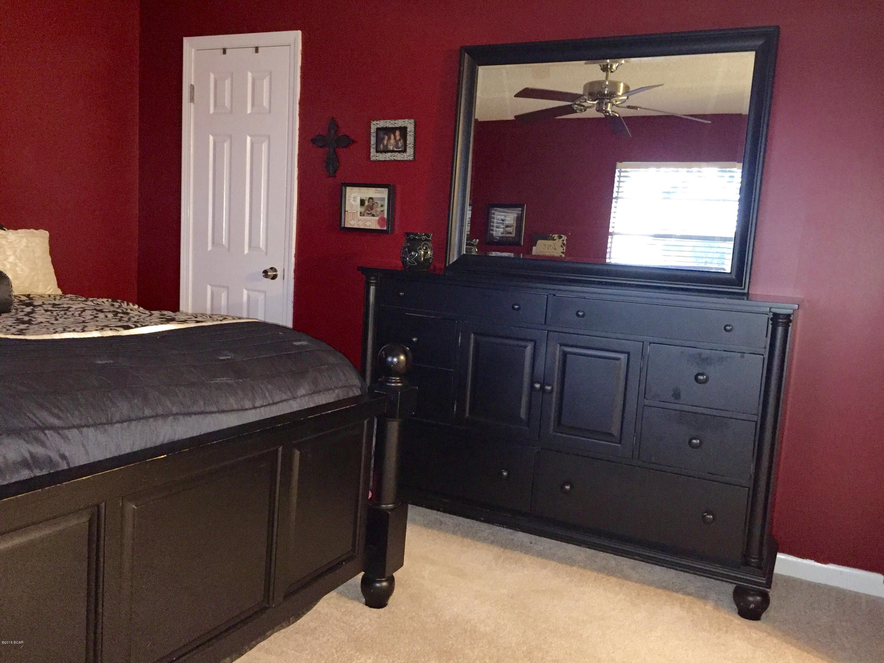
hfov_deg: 61.7
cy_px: 332
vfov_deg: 48.2
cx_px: 442
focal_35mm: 29
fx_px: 741
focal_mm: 4.15
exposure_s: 1/16
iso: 500
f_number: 2.2
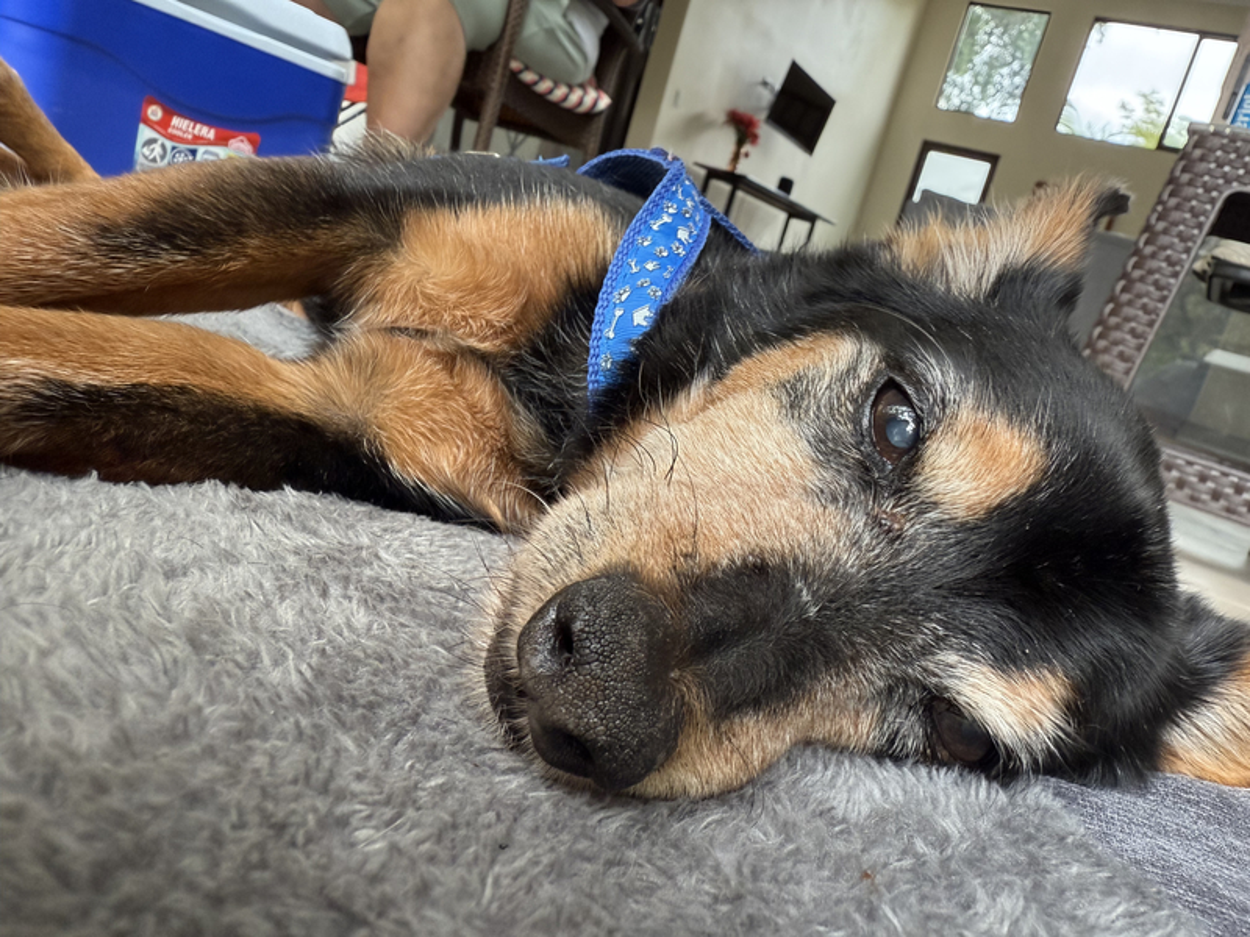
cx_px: 625
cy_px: 468
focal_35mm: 24
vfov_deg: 56.8
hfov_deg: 71.6
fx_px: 867
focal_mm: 2.22
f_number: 2.2
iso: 320
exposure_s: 1/97
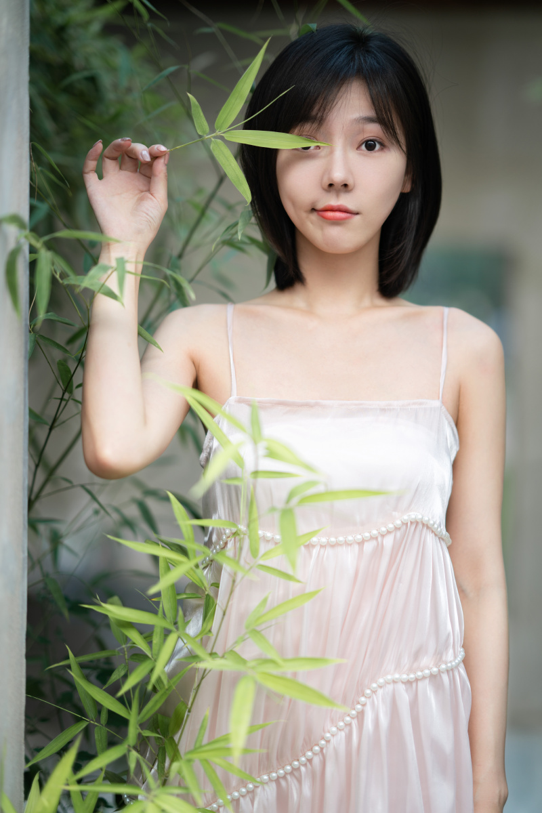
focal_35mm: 85
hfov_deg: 16.1
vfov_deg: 23.9
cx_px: 271
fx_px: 1919
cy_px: 406
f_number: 1.4
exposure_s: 1/400
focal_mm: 85
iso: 100
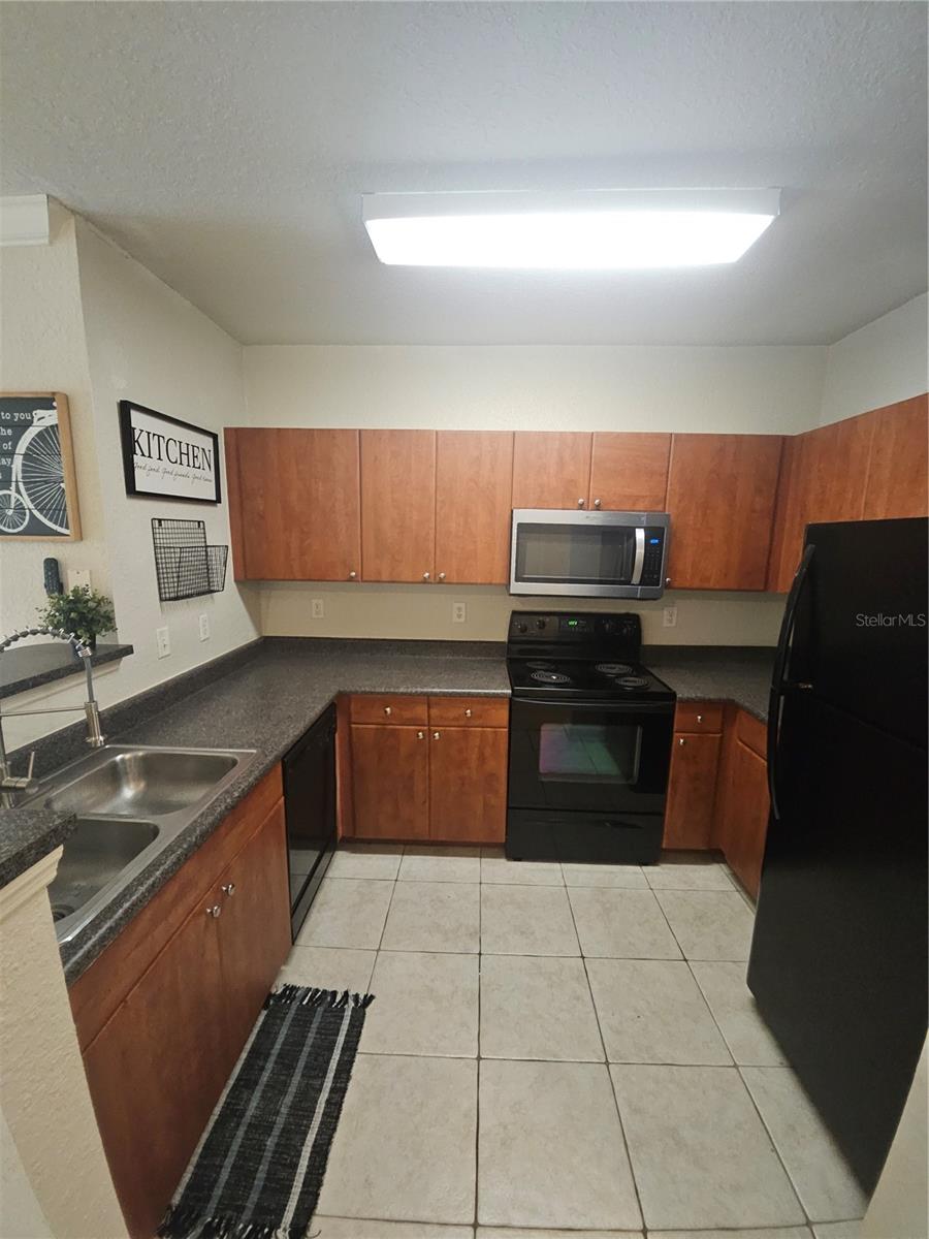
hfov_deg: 89.9
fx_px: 465
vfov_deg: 106.2
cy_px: 620
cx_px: 464
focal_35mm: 13
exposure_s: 1/30
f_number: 2.2
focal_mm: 1.7
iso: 400
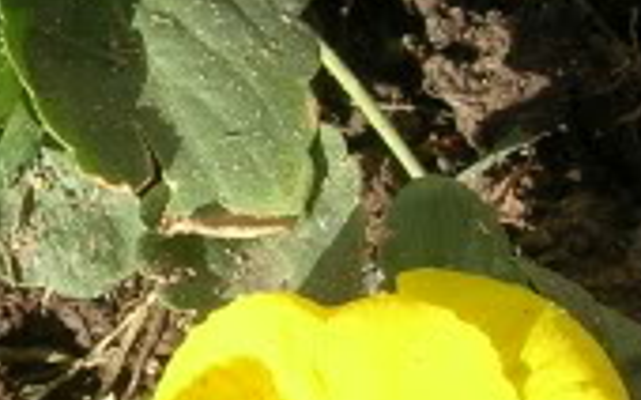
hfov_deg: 12.0
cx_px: -143
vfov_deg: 7.7
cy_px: 143
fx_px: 2968
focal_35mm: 170
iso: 50
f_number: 4.9
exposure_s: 1/172
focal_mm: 5.7
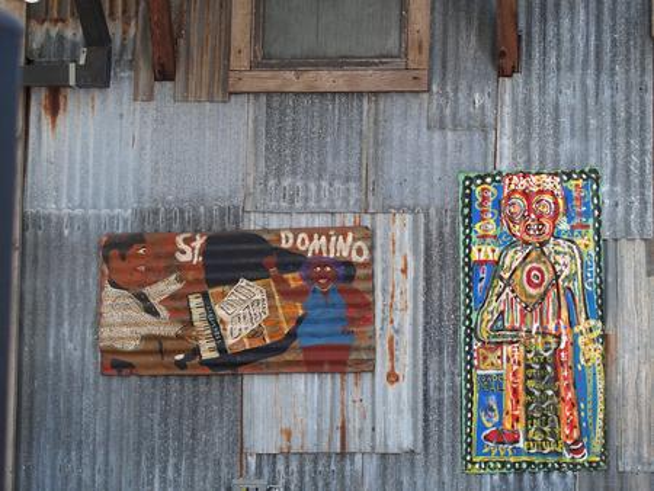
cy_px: 246
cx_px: 327
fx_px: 1588
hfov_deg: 23.3
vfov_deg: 17.6
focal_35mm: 84
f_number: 3.5
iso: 100
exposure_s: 1/250
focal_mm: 17.8
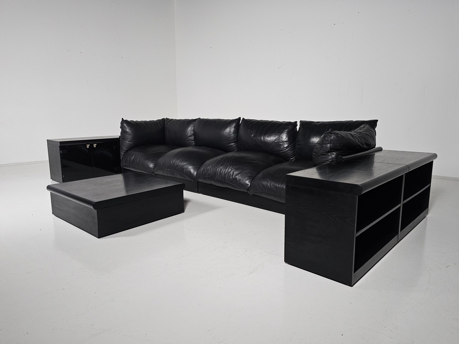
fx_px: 305
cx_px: 230
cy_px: 172
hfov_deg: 73.9
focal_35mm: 23
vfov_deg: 58.9
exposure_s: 1/100
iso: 640
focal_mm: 6.3
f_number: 1.7
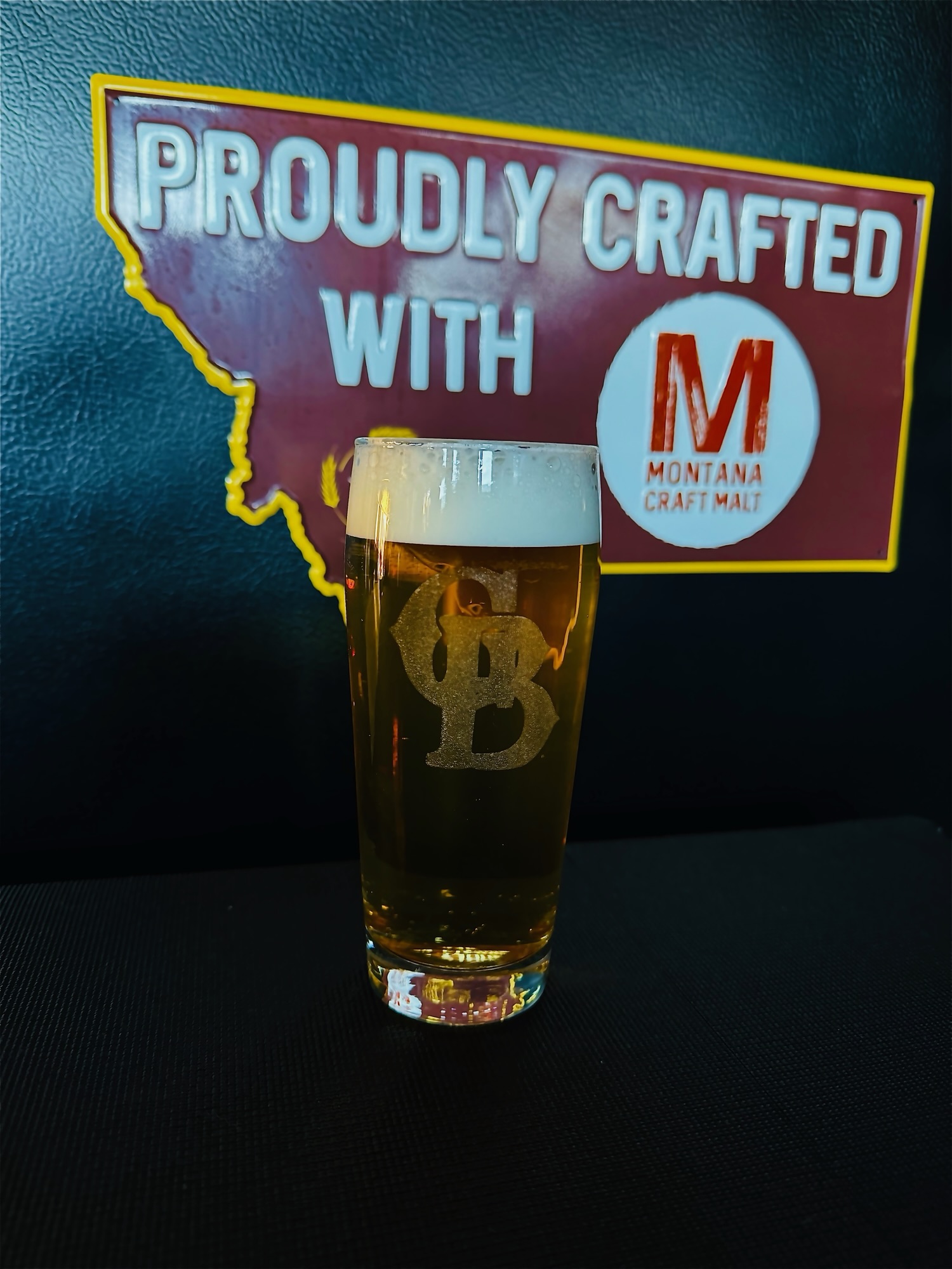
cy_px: 634
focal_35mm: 24
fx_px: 880
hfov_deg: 56.8
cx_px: 476
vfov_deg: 71.6
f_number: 1.78
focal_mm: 6.76
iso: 500
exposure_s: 1/60
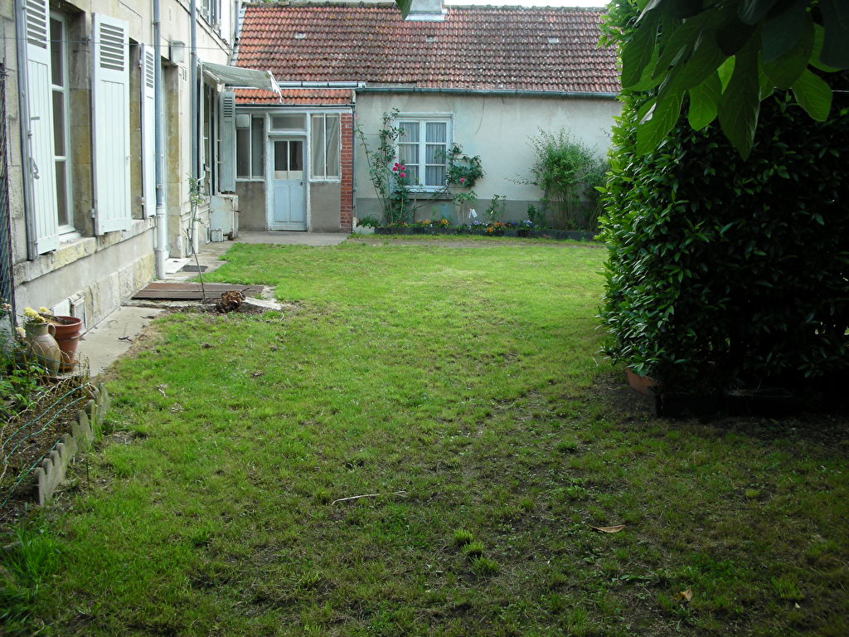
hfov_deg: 52.6
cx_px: 424
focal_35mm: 35
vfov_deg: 40.7
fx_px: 858
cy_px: 318
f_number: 3
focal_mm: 5.8
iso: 50
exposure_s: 1/76.7
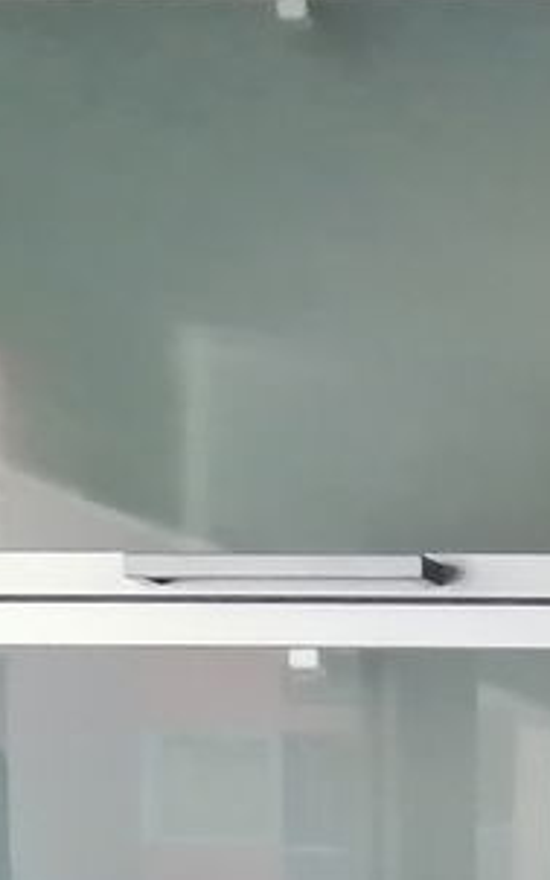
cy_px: 1550
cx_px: 1699
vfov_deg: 13.0
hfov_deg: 7.7
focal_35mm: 146
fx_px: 3498
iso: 320
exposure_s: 1/100
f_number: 1.8
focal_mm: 3.6
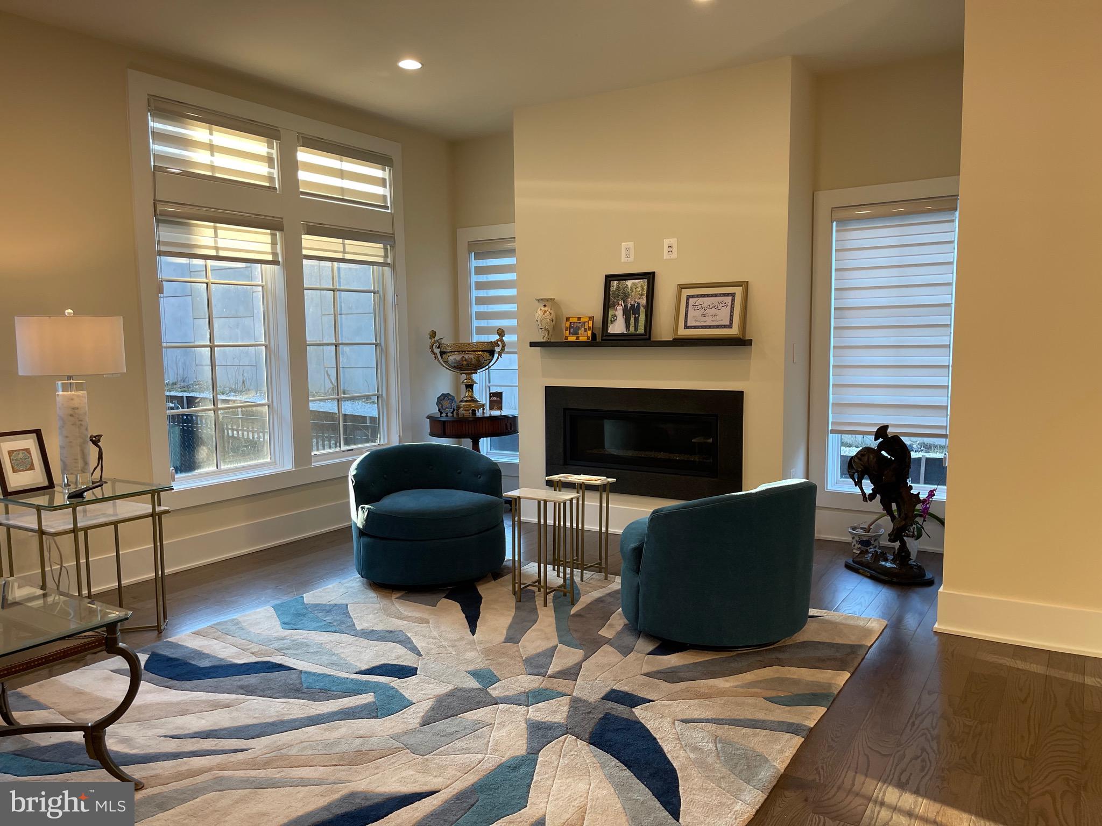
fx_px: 828
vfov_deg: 53.1
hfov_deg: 67.3
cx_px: 551
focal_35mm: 26
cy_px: 413
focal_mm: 5.1
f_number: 1.6
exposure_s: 1/120
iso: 100
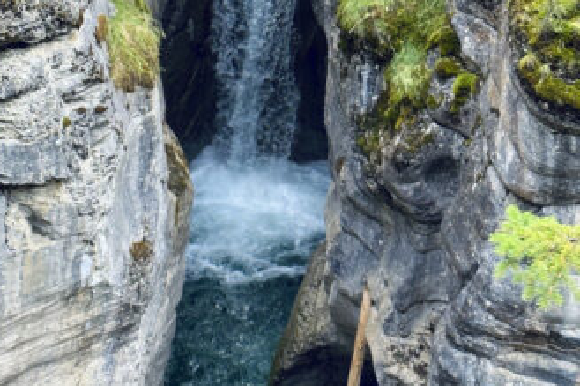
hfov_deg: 23.9
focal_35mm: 85
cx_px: 259
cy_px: 83
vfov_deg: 16.0
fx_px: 1369
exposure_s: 1/98
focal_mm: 6.86
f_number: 1.78
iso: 80
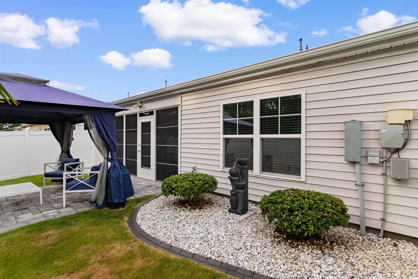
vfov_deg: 70.4
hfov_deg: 93.3
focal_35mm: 17
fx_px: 197
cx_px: 209
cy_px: 140
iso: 100
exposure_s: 1/125
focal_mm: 11.5
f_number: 5.6
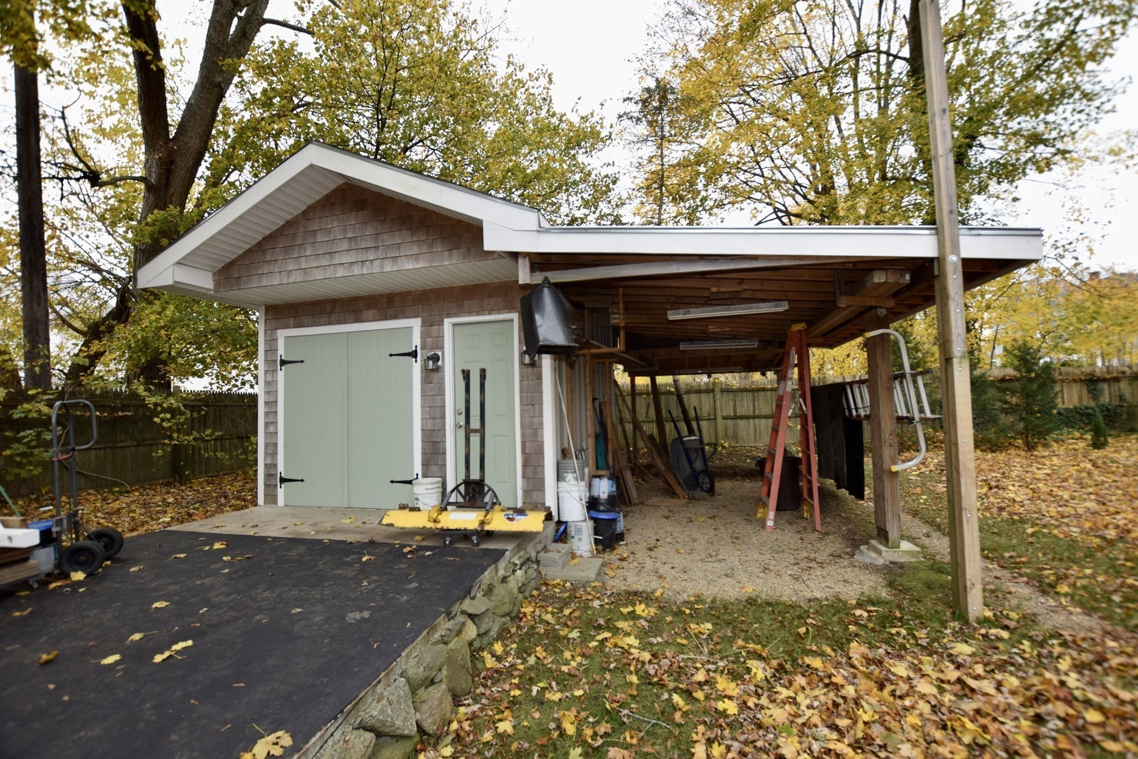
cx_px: 569
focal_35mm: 15
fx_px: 474
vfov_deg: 77.3
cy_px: 380
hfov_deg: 100.4
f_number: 5
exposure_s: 1/100
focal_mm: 10
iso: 400
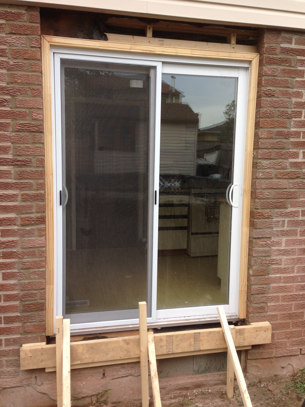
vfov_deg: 55.4
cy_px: 204
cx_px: 152
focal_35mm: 33
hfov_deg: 42.9
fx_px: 388
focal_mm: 4.12
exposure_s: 1/258
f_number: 2.4
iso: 50
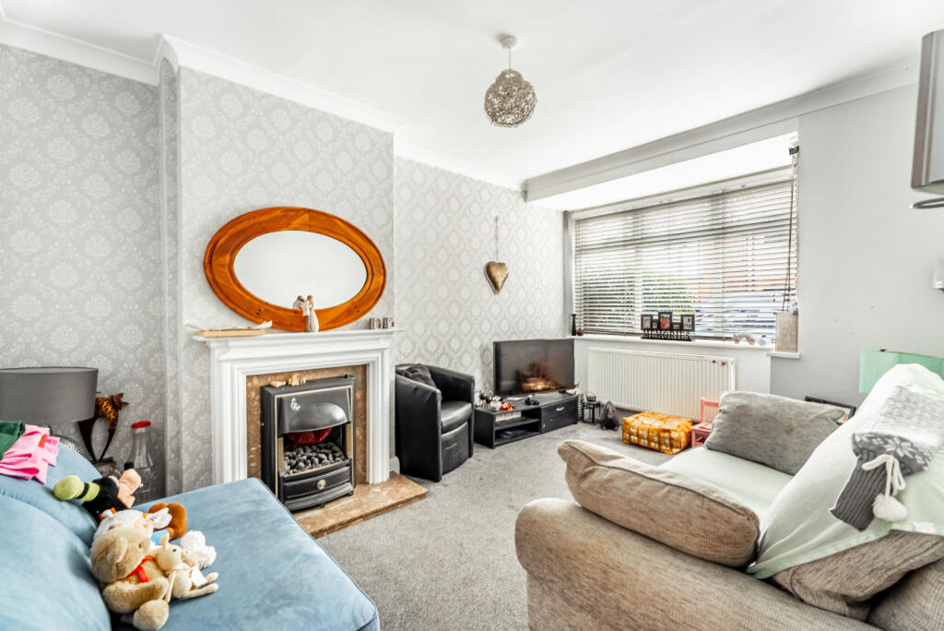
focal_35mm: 16
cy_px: 316
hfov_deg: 96.7
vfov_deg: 73.8
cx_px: 472
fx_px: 420
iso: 200
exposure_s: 1/10
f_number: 8
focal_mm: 16
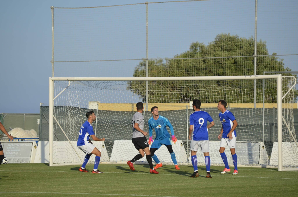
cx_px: 149
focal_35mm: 248
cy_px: 98
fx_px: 2045
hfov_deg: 8.3
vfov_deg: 5.5
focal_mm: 165
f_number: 7.1
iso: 400
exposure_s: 1/2000
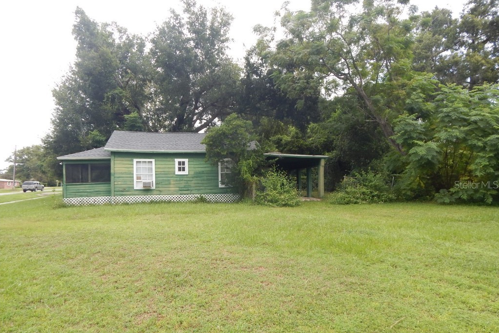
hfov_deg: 76.1
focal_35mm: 23
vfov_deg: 55.0
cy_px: 184
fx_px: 319
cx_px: 250
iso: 125
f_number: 3
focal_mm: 4
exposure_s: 1/400
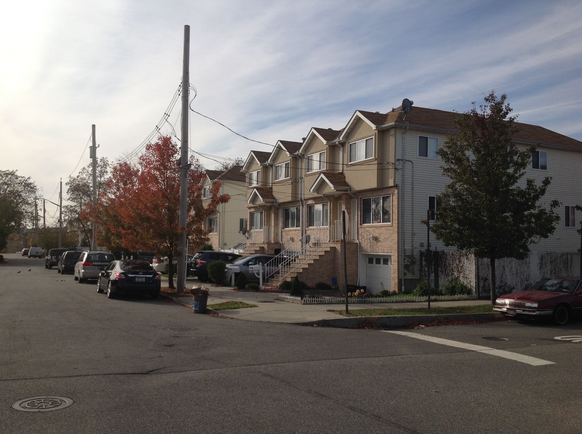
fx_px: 588
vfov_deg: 40.6
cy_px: 217
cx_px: 291
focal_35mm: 35
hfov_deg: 52.7
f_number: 2.4
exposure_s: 1/2160
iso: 50
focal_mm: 4.28
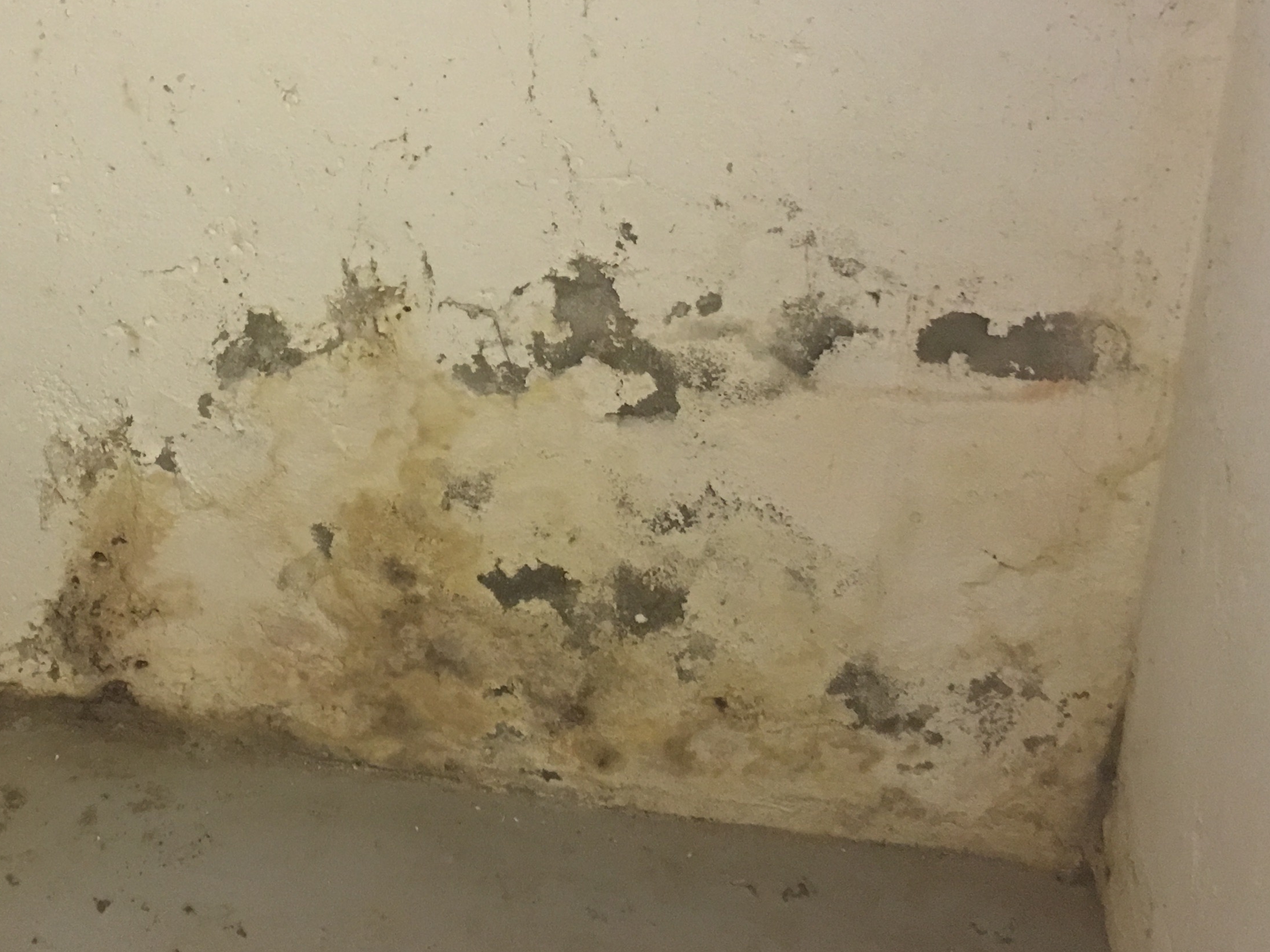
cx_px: 269
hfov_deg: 35.1
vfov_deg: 26.8
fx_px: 1945
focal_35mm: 53
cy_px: 141
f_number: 2.2
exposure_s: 1/8
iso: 100
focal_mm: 4.15
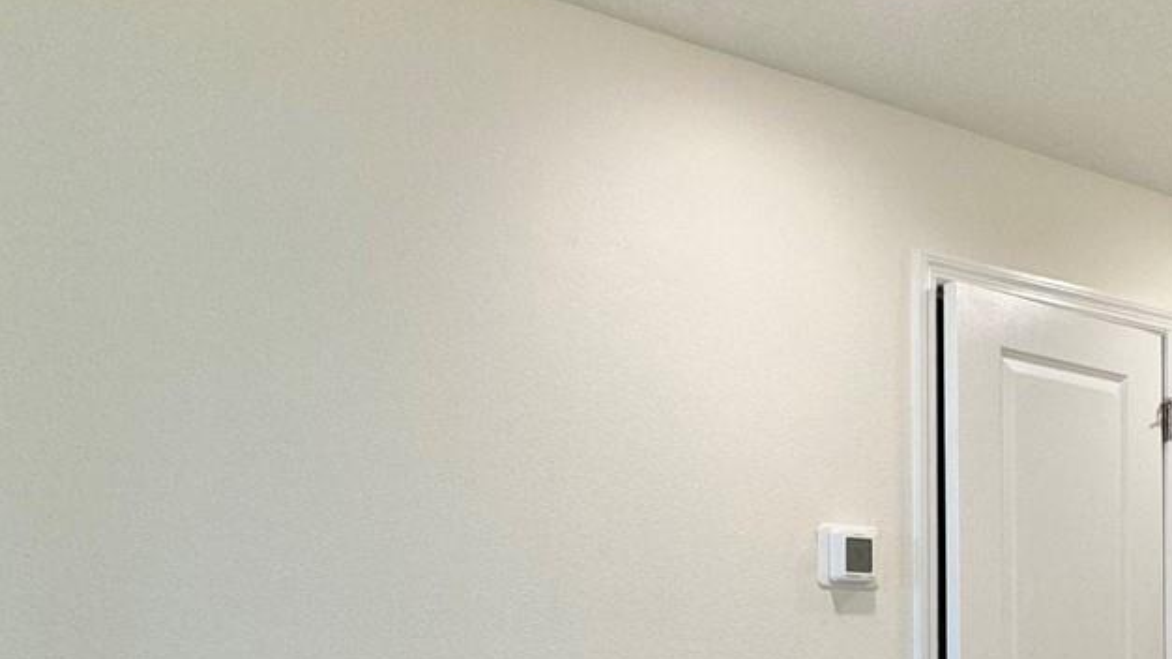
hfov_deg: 51.3
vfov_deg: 28.3
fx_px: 1212
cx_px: 704
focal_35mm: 39
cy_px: 683
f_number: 2.2
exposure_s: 1/120
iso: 125
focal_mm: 2.22
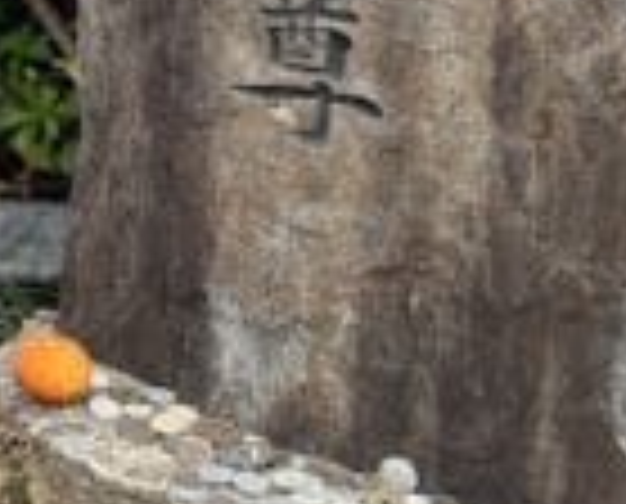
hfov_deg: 18.7
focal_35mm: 91
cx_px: -293
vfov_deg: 15.3
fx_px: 1691
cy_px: -308
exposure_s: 1/284
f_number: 1.5
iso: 40
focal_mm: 5.7
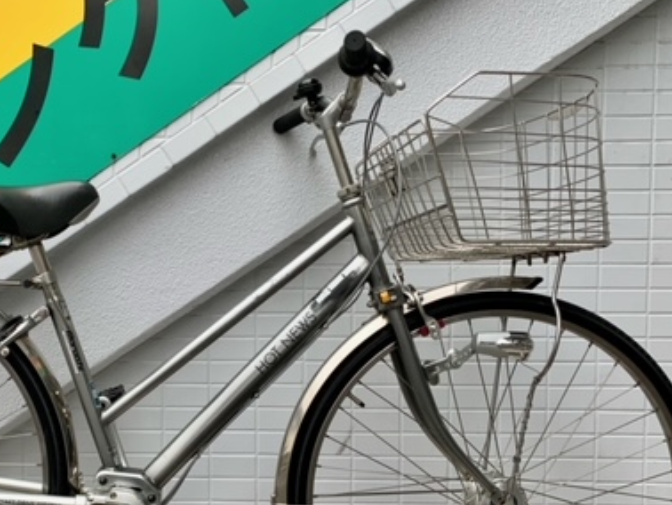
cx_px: 172
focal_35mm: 44
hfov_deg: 41.7
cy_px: 324
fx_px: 855
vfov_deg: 32.7
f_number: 1.8
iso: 25
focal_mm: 4.25
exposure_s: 1/258
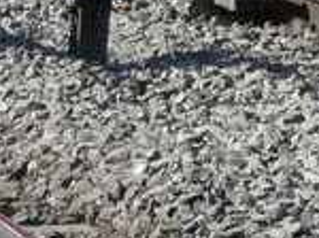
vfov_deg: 2.1
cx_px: -66
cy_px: -518
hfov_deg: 2.8
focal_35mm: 709
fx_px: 6523
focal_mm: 17.5
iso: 100
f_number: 5.6
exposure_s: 1/250
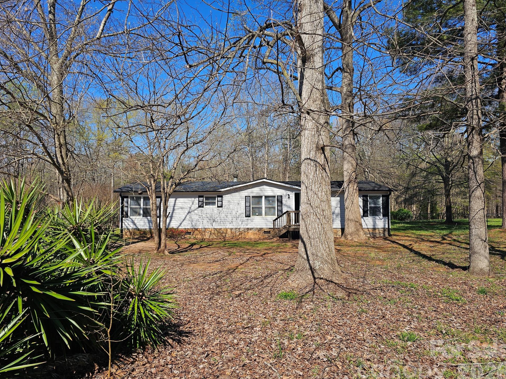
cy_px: 193
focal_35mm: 24
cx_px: 248
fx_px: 351
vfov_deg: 56.8
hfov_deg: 71.6
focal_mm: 6.3
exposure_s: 1/631
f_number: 1.7
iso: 10
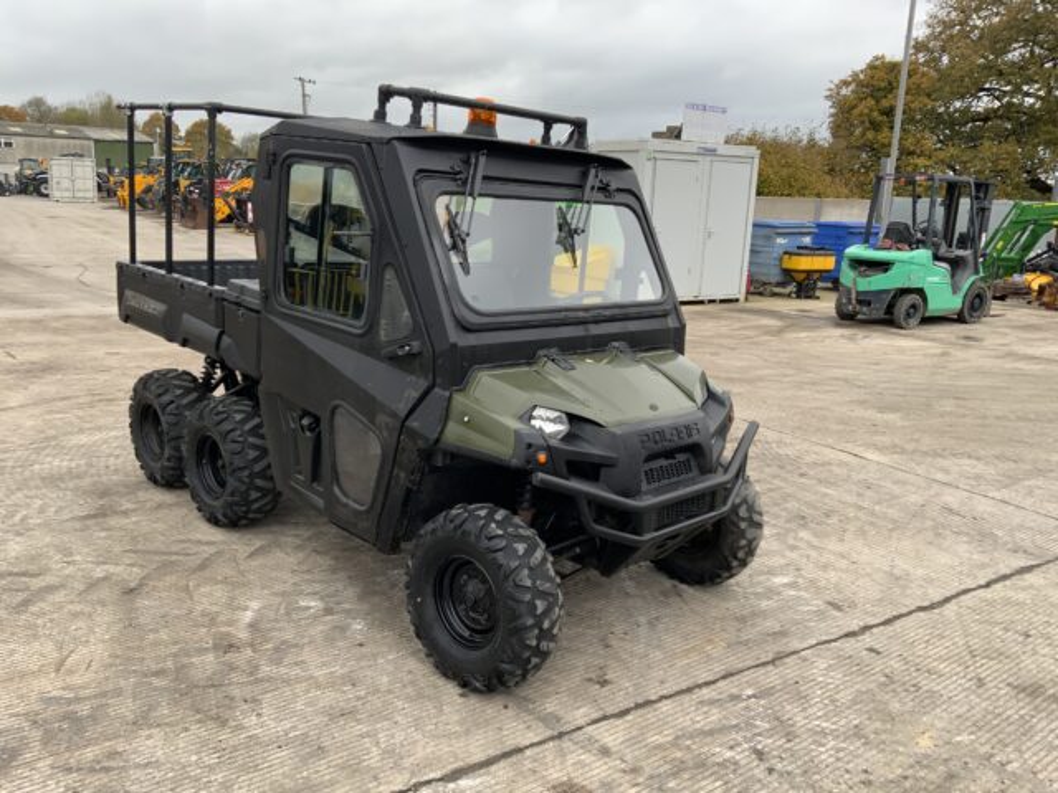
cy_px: 396
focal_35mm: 29
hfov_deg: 61.7
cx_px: 529
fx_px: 886
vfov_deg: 48.2
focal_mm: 3
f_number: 1.8
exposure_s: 1/222
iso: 16
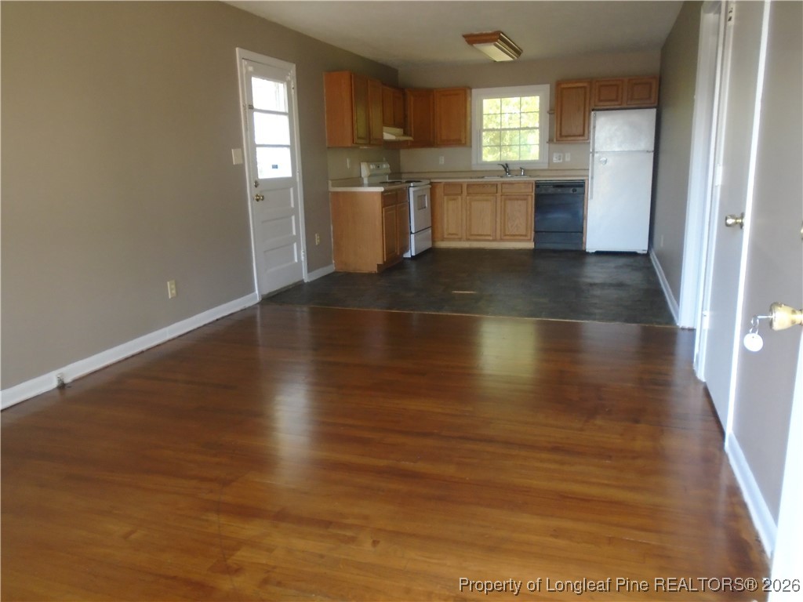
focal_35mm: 26
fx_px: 603
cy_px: 301
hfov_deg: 67.3
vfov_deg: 53.1
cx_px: 402
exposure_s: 1/30
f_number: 3.2
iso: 250
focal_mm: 4.6
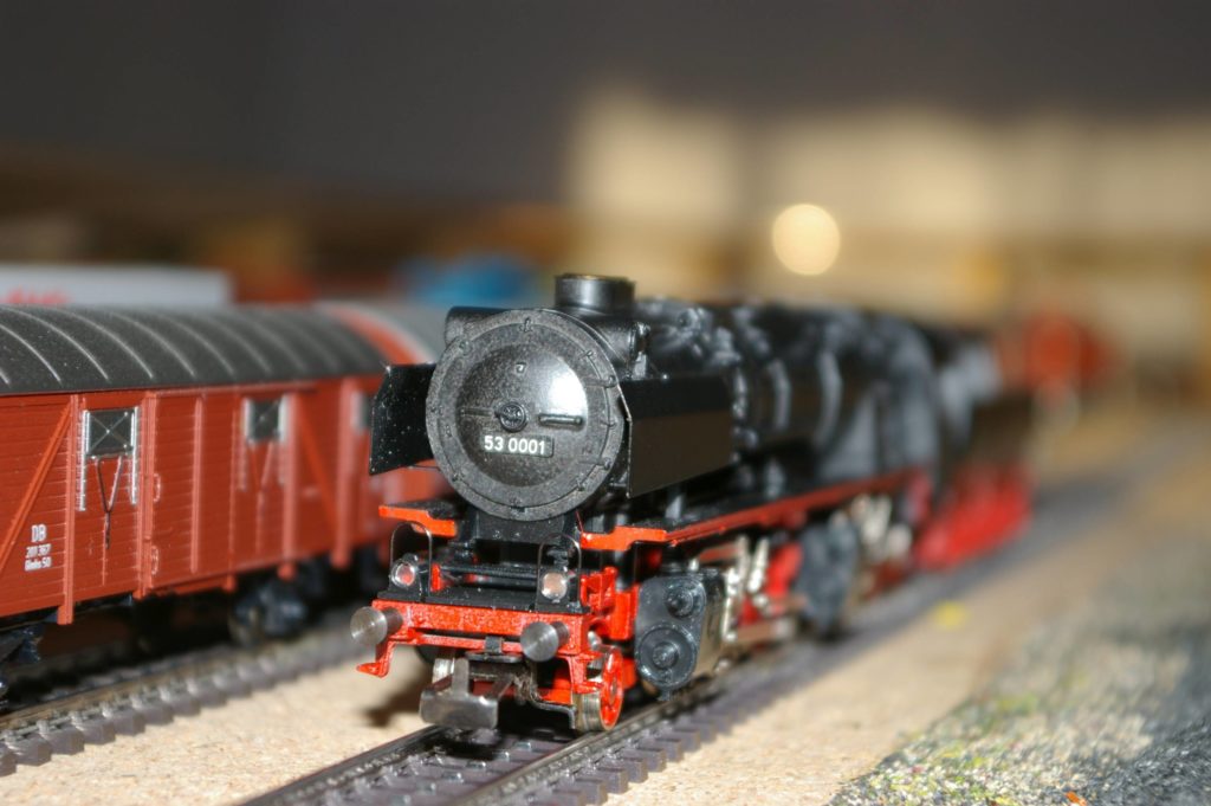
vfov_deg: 16.5
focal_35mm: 82
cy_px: 403
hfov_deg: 24.6
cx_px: 606
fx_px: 2773
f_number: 5.6
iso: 200
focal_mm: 55
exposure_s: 1/60
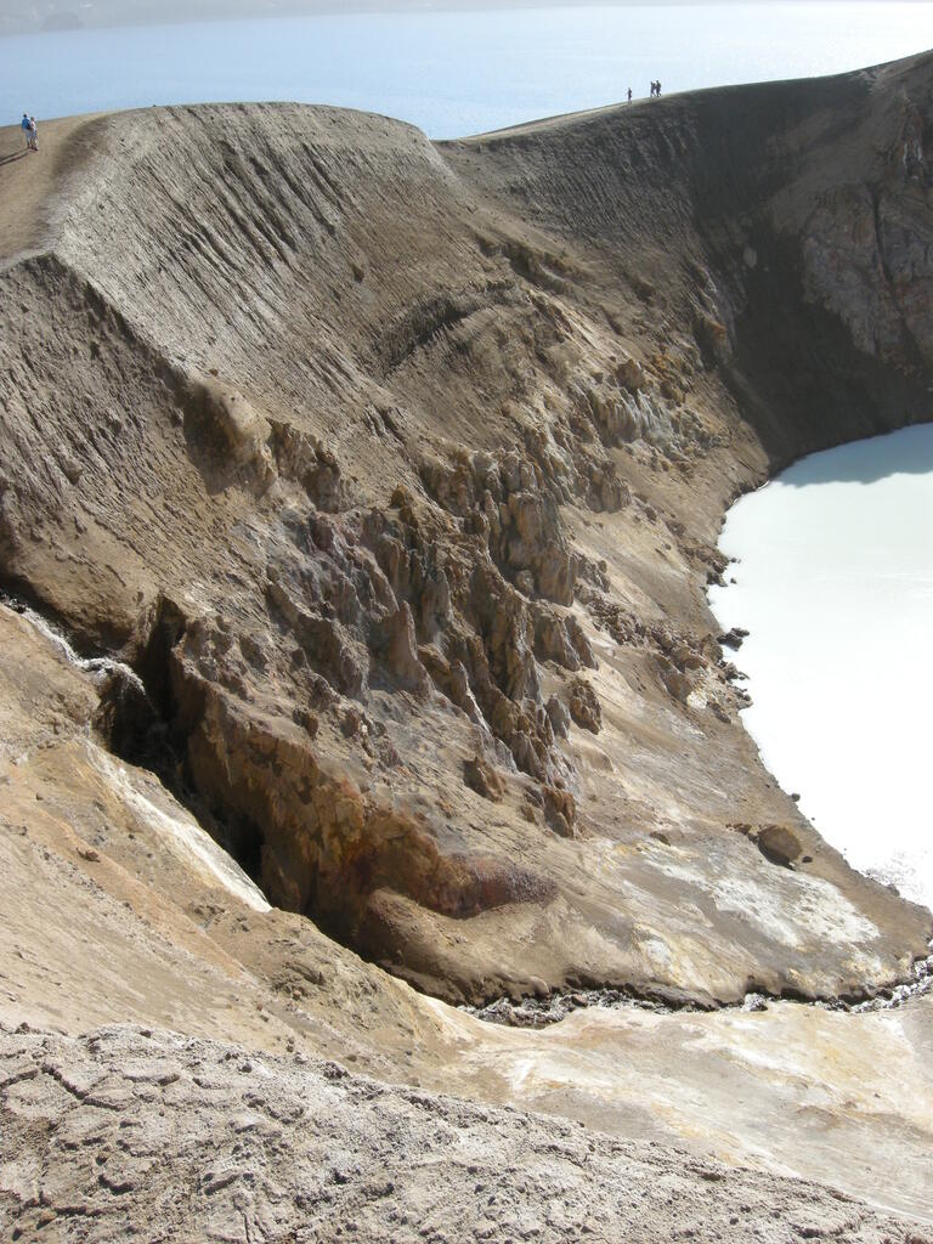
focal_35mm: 35
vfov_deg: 52.6
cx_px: 466
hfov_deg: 40.7
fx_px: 1258
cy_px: 622
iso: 100
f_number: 5.4
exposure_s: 1/262
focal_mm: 7.5
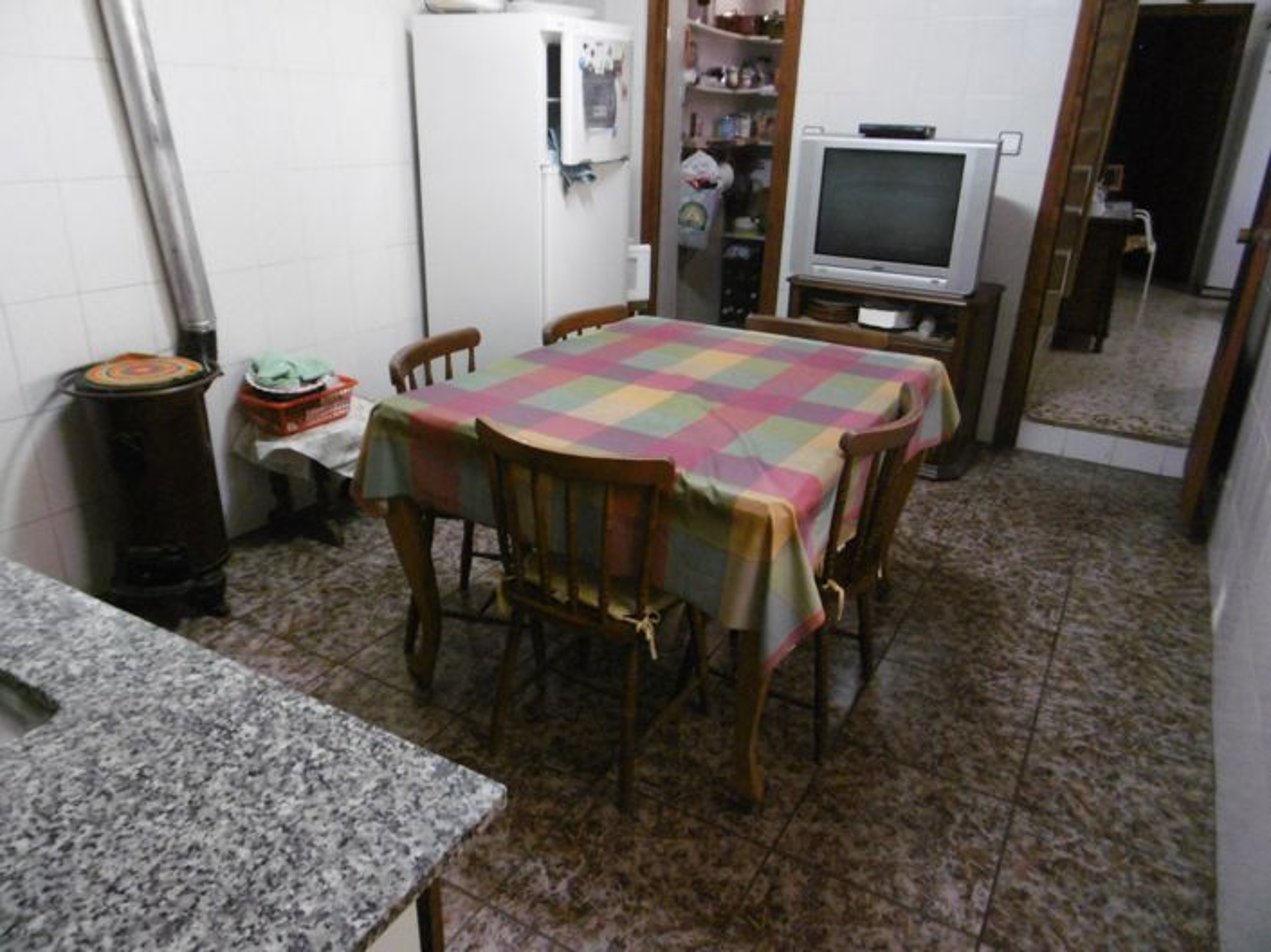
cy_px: 476
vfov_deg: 56.8
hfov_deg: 71.6
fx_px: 881
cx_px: 636
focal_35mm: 24
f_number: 3.1
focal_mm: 4.3
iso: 400
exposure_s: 1/10
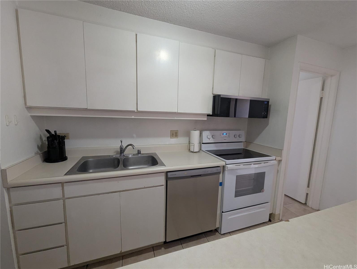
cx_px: 178
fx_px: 134
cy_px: 134
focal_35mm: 13
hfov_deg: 106.1
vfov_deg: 90.1
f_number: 2.2
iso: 372
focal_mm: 1.95
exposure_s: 1/40
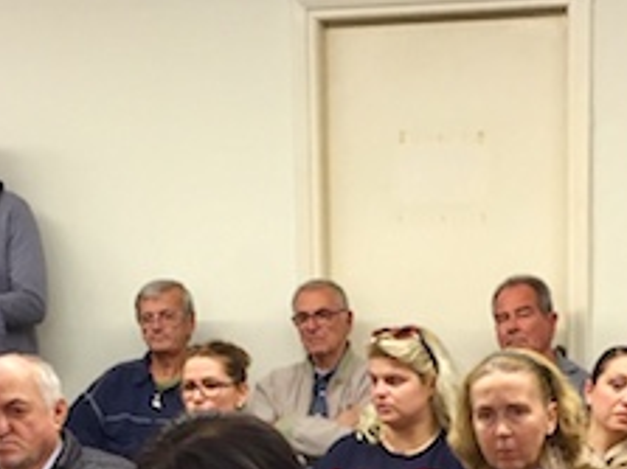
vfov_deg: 14.0
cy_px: 475
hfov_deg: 18.9
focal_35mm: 104
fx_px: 1883
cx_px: 399
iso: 80
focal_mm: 4.15
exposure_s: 1/33
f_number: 2.2
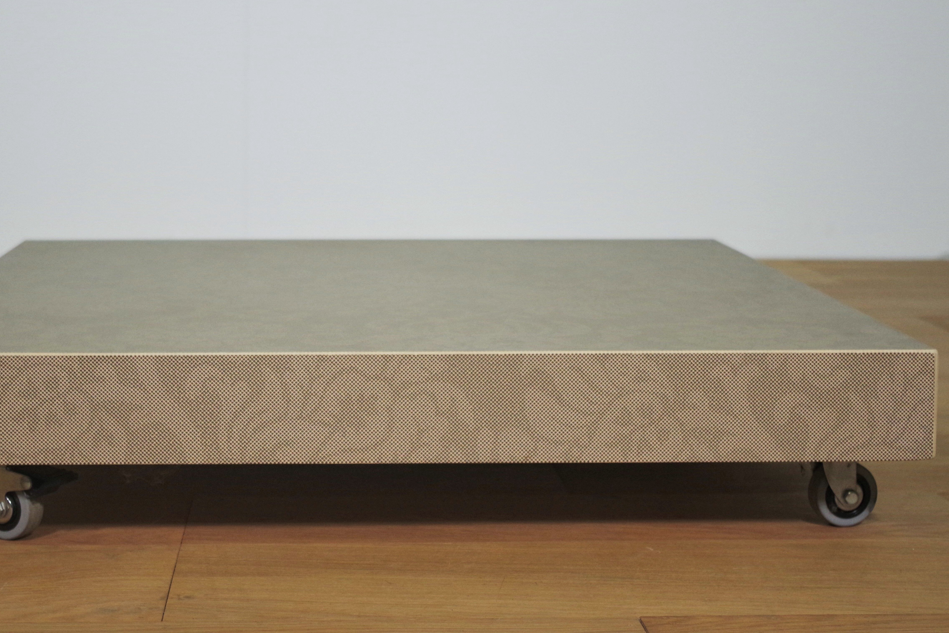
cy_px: 261
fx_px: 1977
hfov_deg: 27.0
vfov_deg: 18.2
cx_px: 402
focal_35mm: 75
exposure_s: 1/80
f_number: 4.5
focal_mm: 37.5
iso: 800
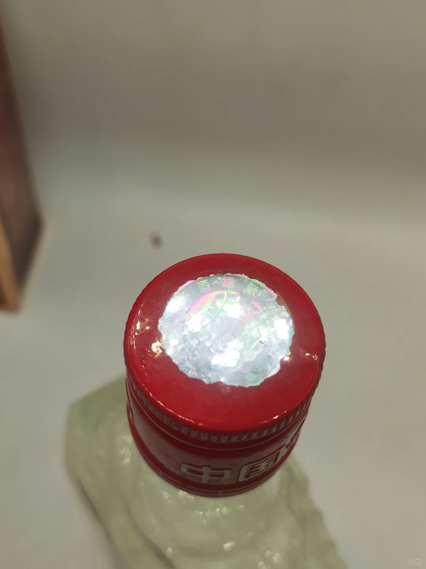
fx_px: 788
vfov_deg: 39.7
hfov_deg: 30.3
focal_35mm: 48
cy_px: 284
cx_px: 213
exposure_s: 1/990
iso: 100
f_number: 1.9
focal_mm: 5.52
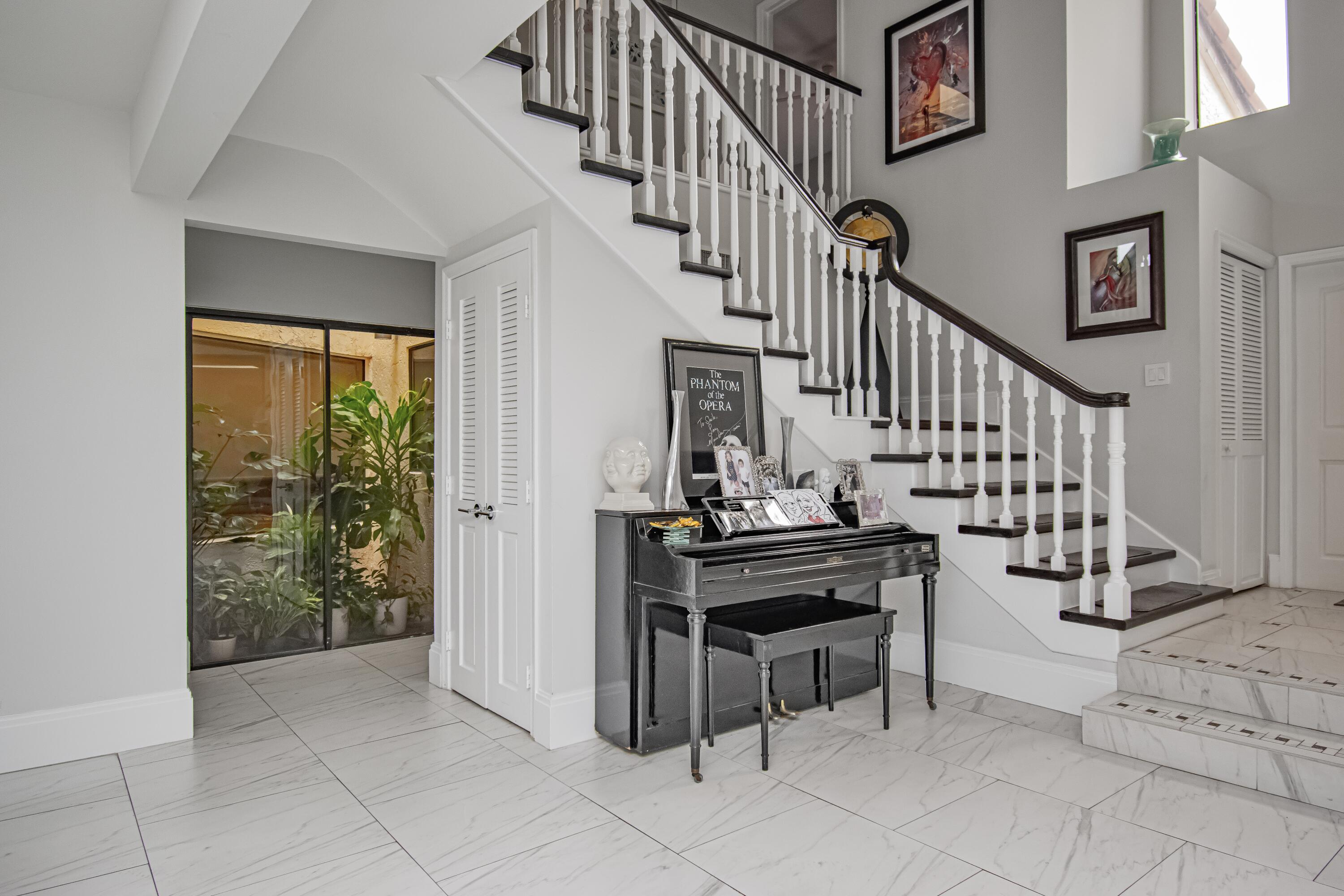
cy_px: 448
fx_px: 784
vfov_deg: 59.5
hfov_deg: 81.2
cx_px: 672
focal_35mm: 21
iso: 800
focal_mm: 14
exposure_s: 1/100
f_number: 5
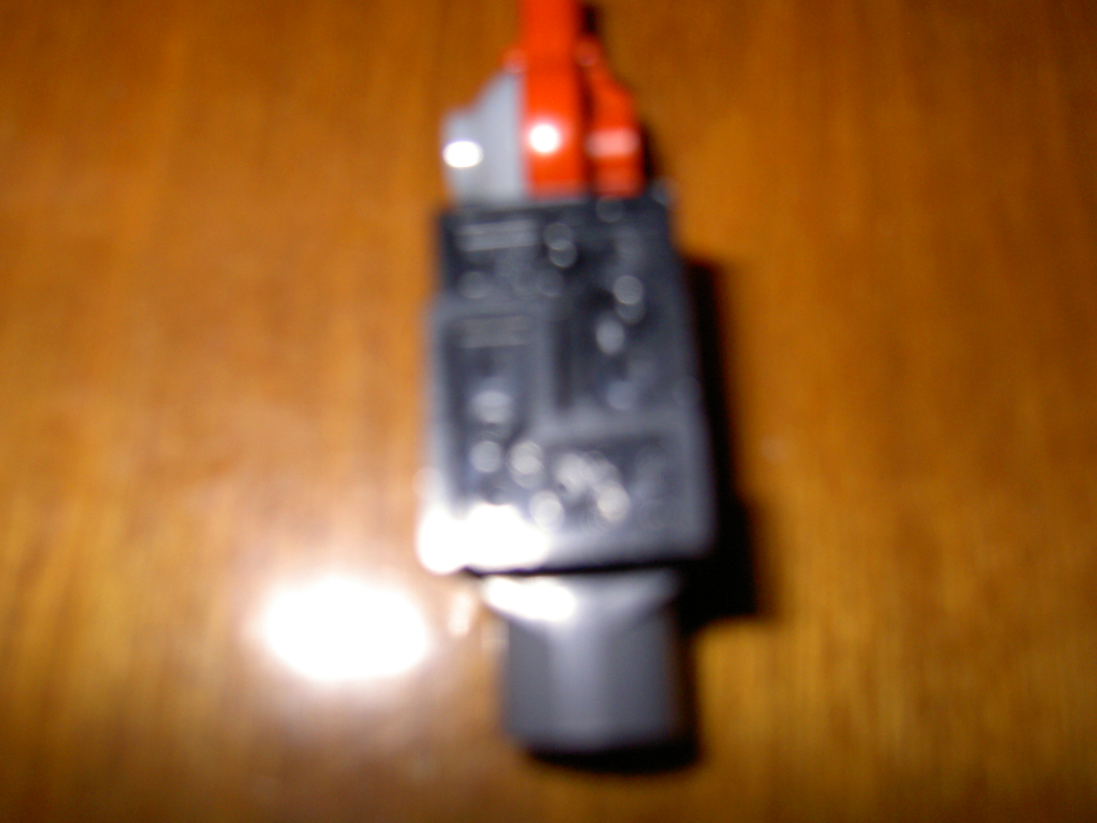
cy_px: 412
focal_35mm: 34
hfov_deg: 54.0
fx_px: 1077
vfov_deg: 41.8
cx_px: 548
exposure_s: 1/60
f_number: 2.8
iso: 100
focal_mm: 5.6
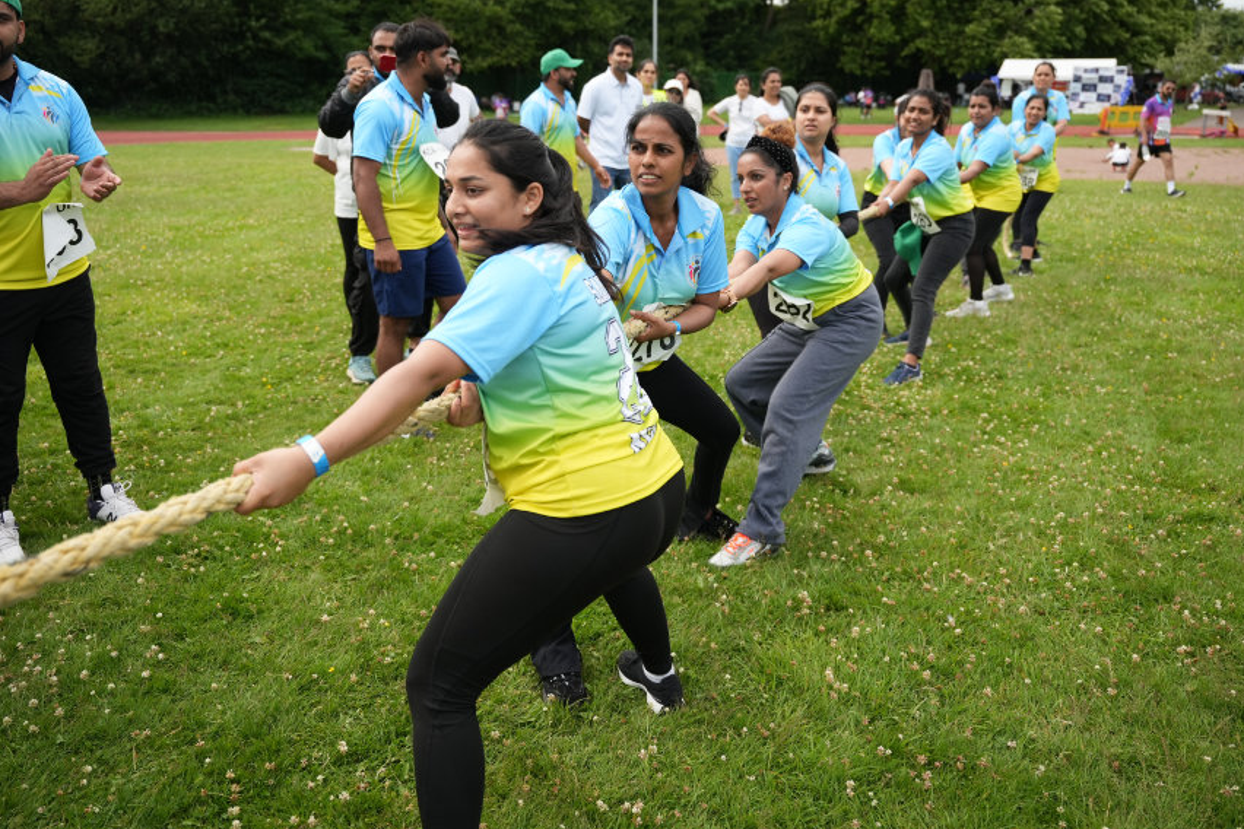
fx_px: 1049
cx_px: 629
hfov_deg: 61.3
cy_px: 355
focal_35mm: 30
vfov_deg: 43.0
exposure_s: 1/1250
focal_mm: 25.3
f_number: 2.8
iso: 250
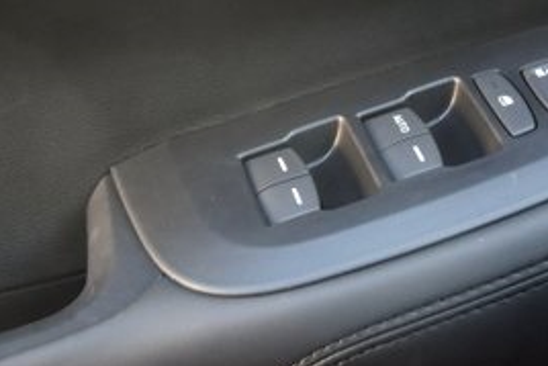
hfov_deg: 18.4
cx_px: 290
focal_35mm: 111
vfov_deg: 12.1
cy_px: -56
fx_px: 1693
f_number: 4
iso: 900
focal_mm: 31
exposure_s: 1/60
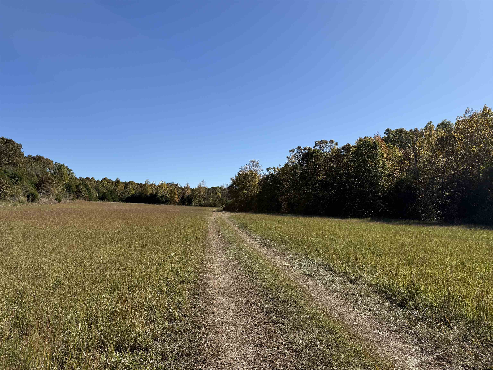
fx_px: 342
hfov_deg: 71.6
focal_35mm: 24
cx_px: 246
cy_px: 185
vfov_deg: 56.8
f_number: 1.78
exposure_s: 1/4673
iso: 80
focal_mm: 6.76
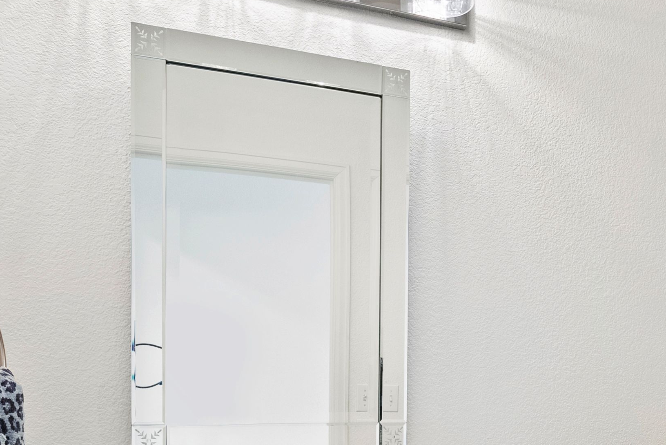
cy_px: 403
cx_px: 490
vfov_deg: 32.5
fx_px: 722
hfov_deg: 47.9
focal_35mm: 39
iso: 640
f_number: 8
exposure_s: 1/5
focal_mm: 15
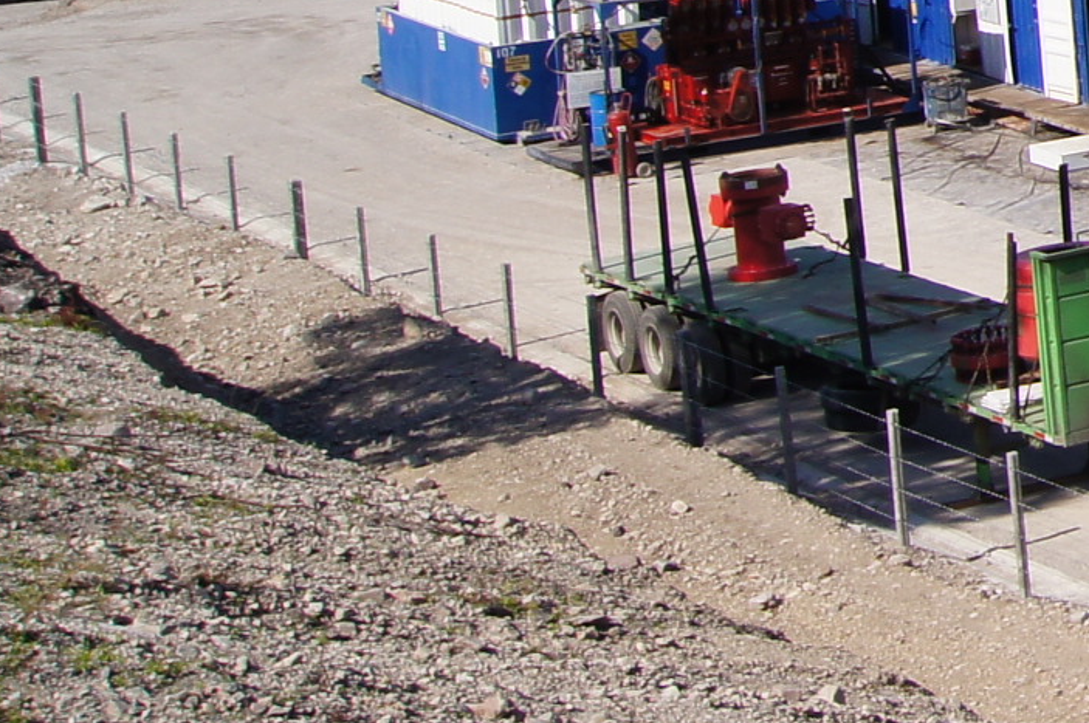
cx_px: 2570
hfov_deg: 12.1
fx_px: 4139
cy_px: -477
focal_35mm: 137
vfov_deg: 9.6
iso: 100
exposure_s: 1/160
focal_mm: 18
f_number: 13
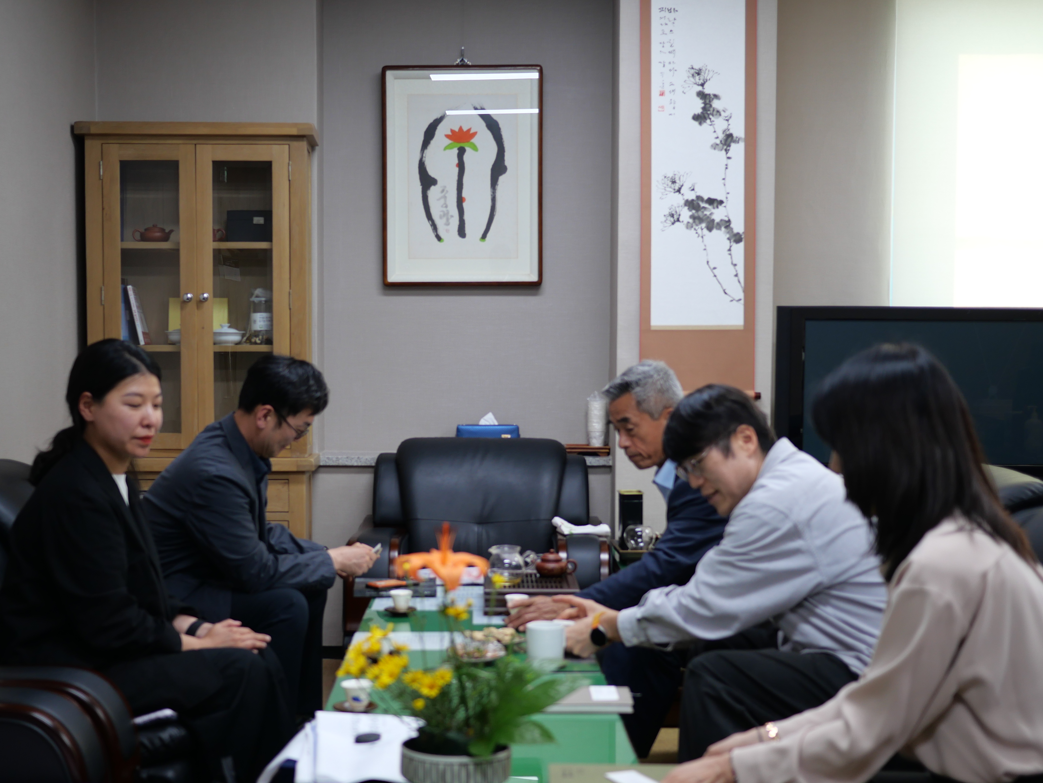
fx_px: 1506
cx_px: 466
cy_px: 459
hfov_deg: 38.1
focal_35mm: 50
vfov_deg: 29.1
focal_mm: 20
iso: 200
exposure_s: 1/80
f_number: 1.7
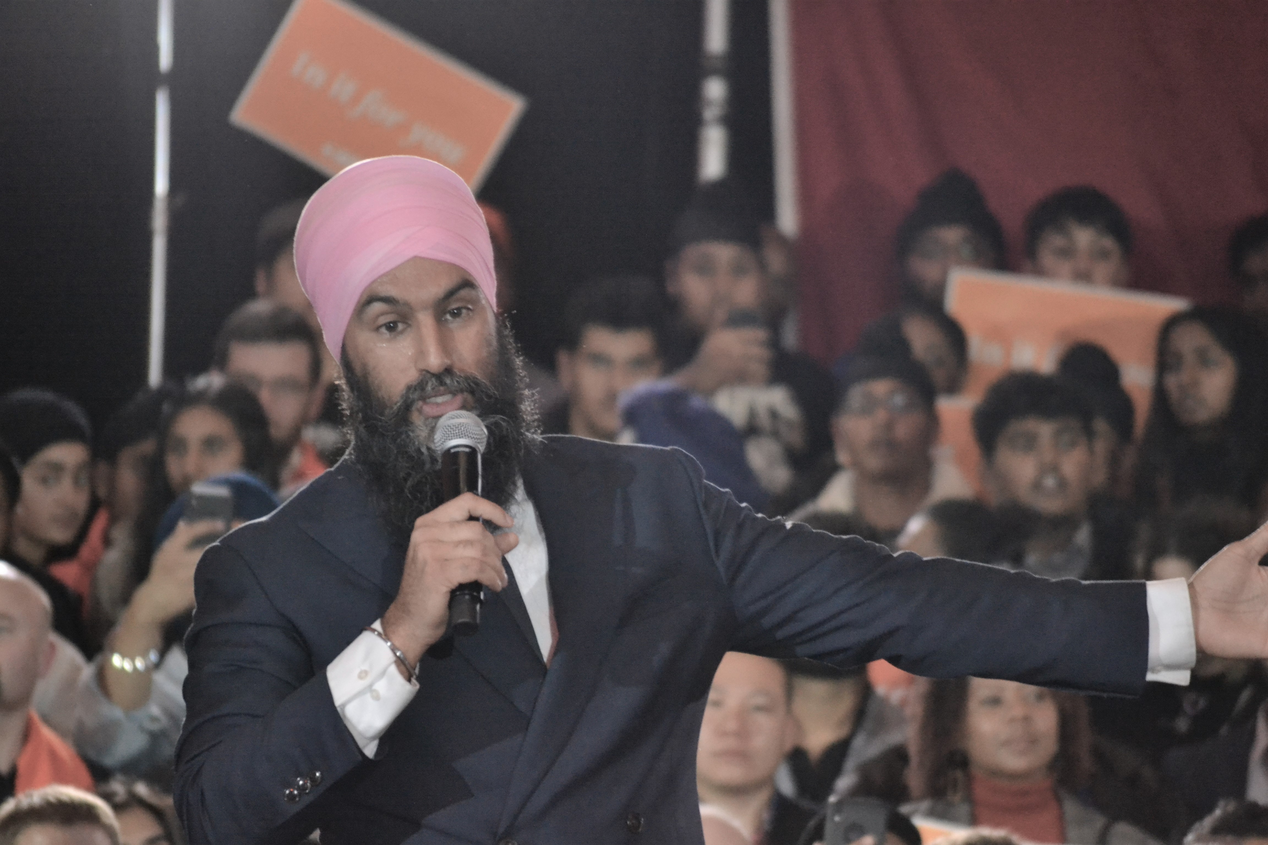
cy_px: 422
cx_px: 634
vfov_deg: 4.8
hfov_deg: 7.2
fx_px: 10038
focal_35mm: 285
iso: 3200
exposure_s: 1/60
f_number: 5.6
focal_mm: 190
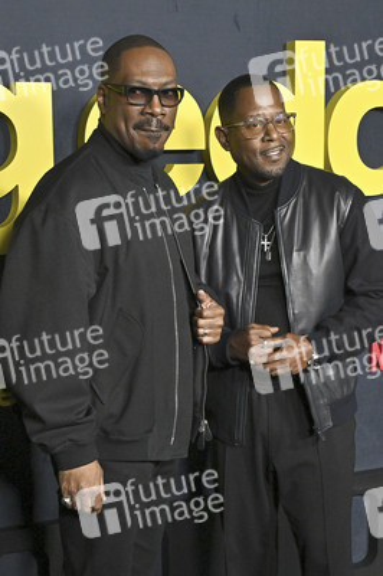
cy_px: 288
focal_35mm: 39
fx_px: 623
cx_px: 192
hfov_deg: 34.2
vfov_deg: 49.6
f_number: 5.6
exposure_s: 1/320
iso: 2500
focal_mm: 39
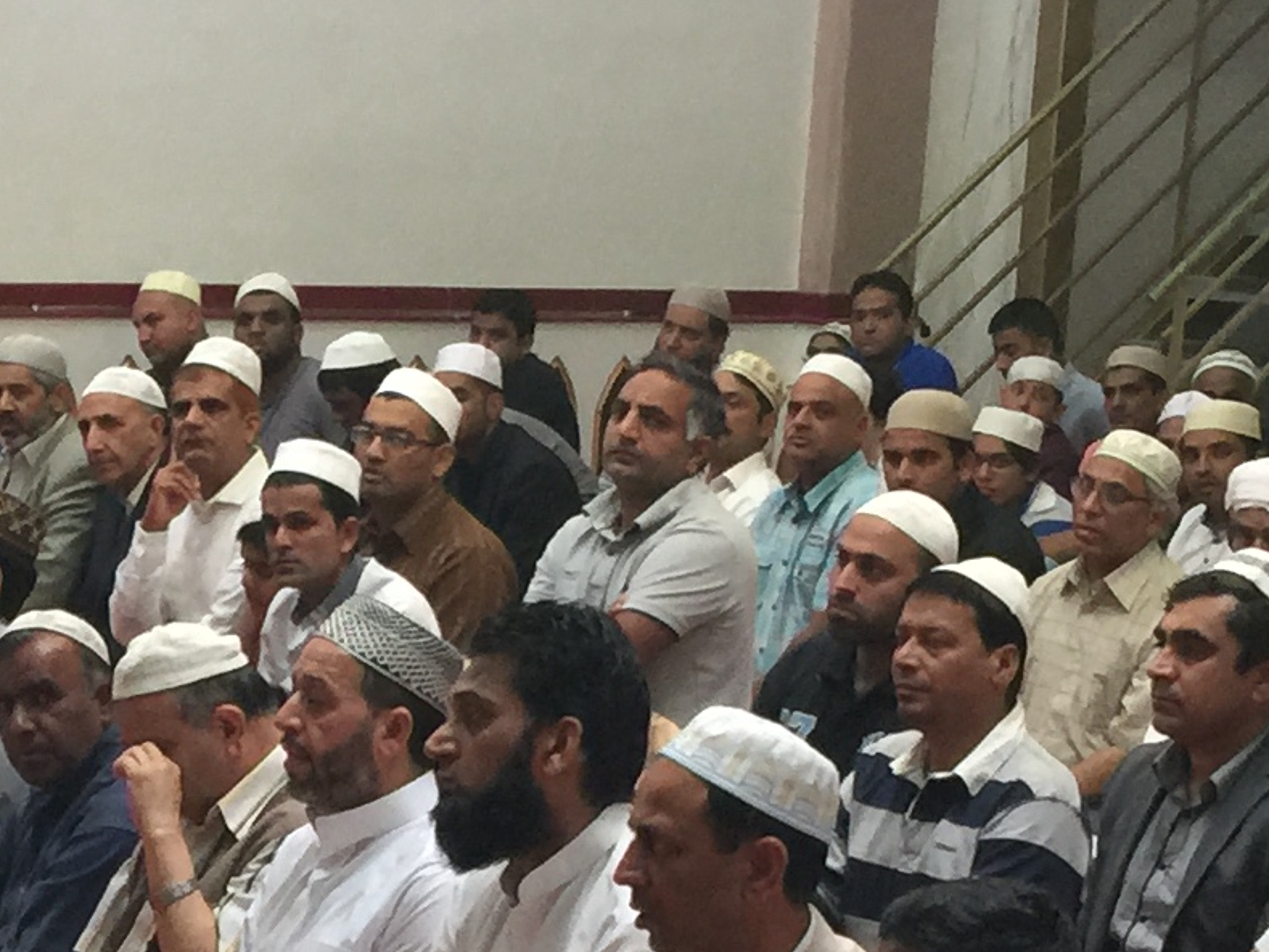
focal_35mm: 120
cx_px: 143
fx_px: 4400
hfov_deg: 16.2
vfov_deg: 12.1
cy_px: 1161
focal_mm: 4.15
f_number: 2.2
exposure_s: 1/30
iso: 50
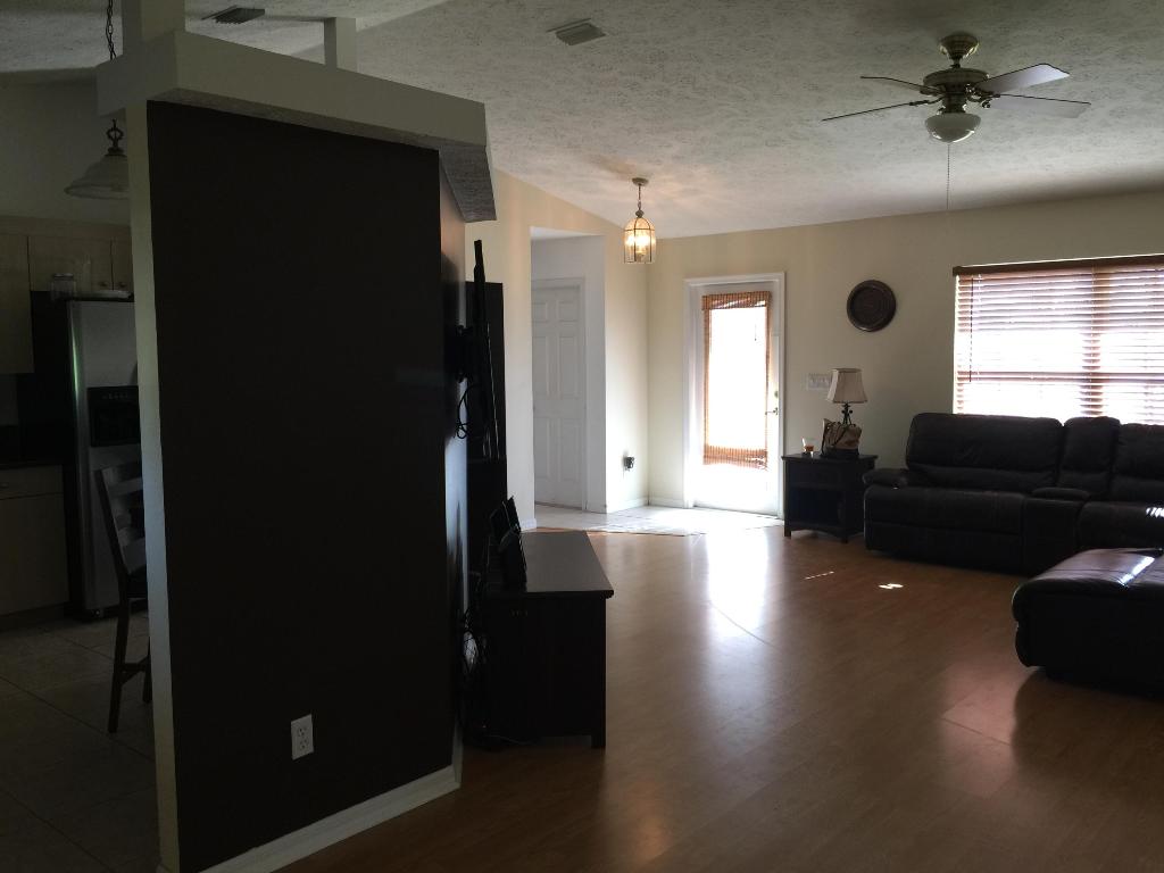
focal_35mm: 29
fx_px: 975
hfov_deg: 61.7
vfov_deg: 48.2
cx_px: 582
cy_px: 436
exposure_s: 1/30
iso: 40
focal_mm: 4.15
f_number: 2.2
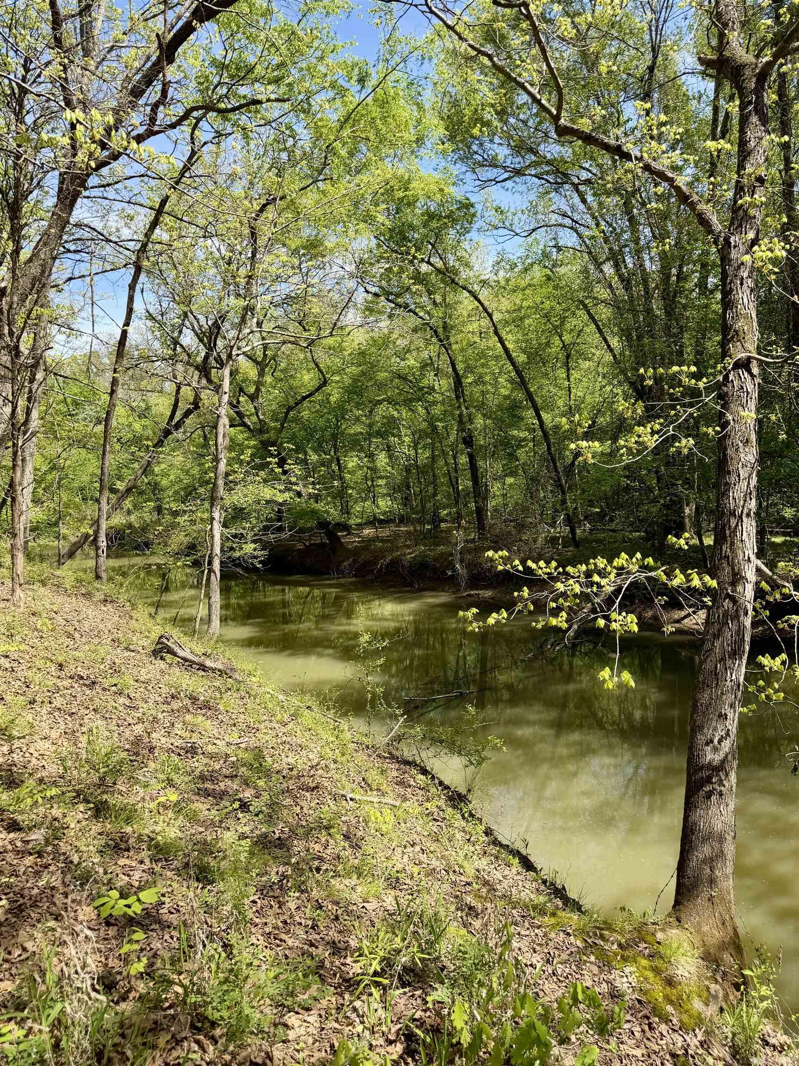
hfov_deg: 56.8
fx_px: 739
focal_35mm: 24
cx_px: 400
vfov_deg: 71.6
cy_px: 533
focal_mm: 6.76
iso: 80
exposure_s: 1/1949
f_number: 1.78
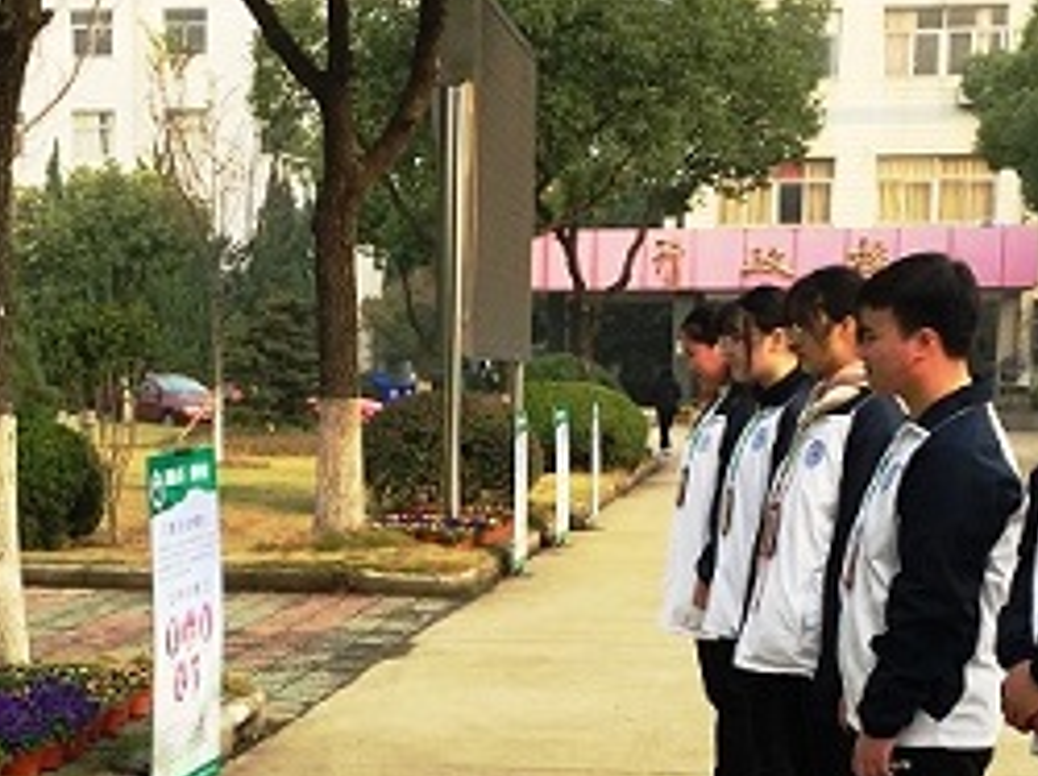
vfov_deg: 19.9
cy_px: 737
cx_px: 357
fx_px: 2157
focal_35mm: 72
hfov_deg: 26.9
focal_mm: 4.15
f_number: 2.2
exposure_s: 1/434
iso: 32
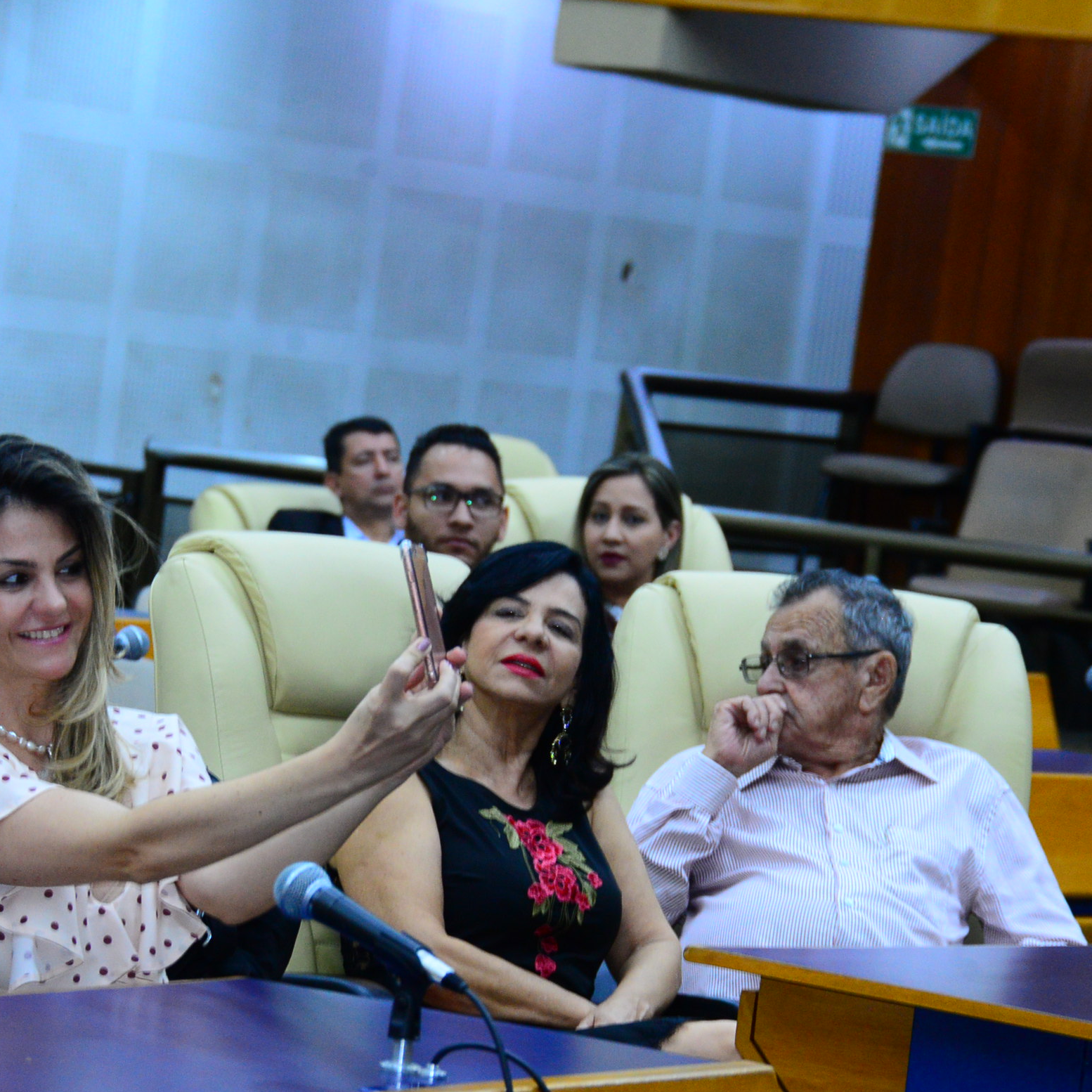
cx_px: 238
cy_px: 704
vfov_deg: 9.7
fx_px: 6460
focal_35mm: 181
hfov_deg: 9.6
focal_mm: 110
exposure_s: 1/60
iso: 3200
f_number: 5.6
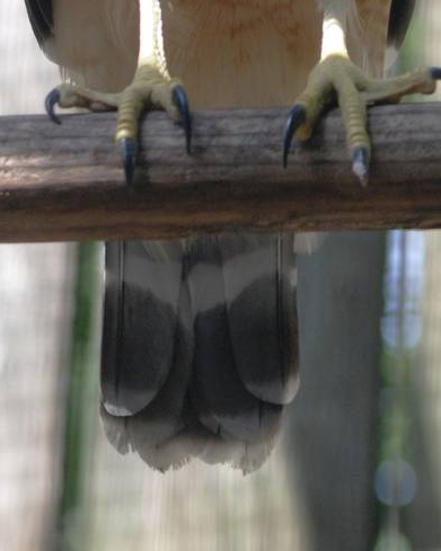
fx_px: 6169
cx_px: 206
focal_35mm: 378
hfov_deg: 4.1
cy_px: -331
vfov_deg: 5.1
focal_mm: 82
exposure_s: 1/400
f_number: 5
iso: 400
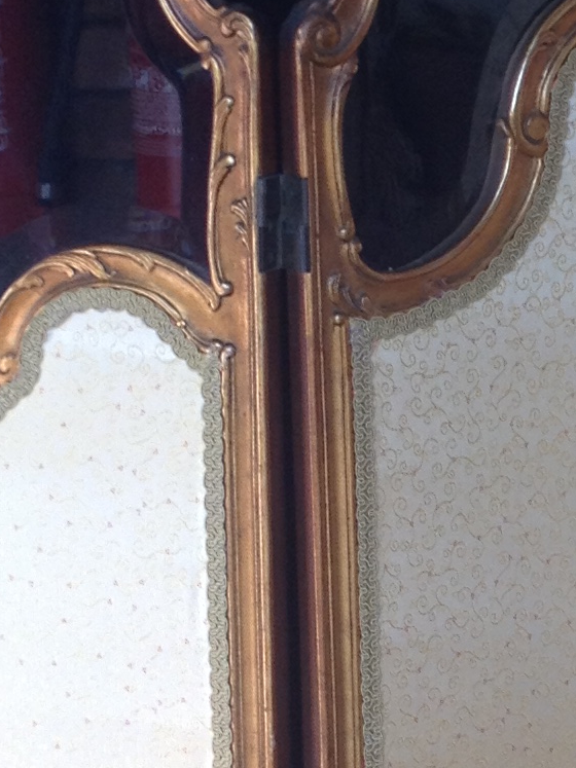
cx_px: 673
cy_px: 455
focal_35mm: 153
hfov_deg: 9.6
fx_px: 3395
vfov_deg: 12.9
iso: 50
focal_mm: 4.28
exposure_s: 1/153
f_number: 2.4
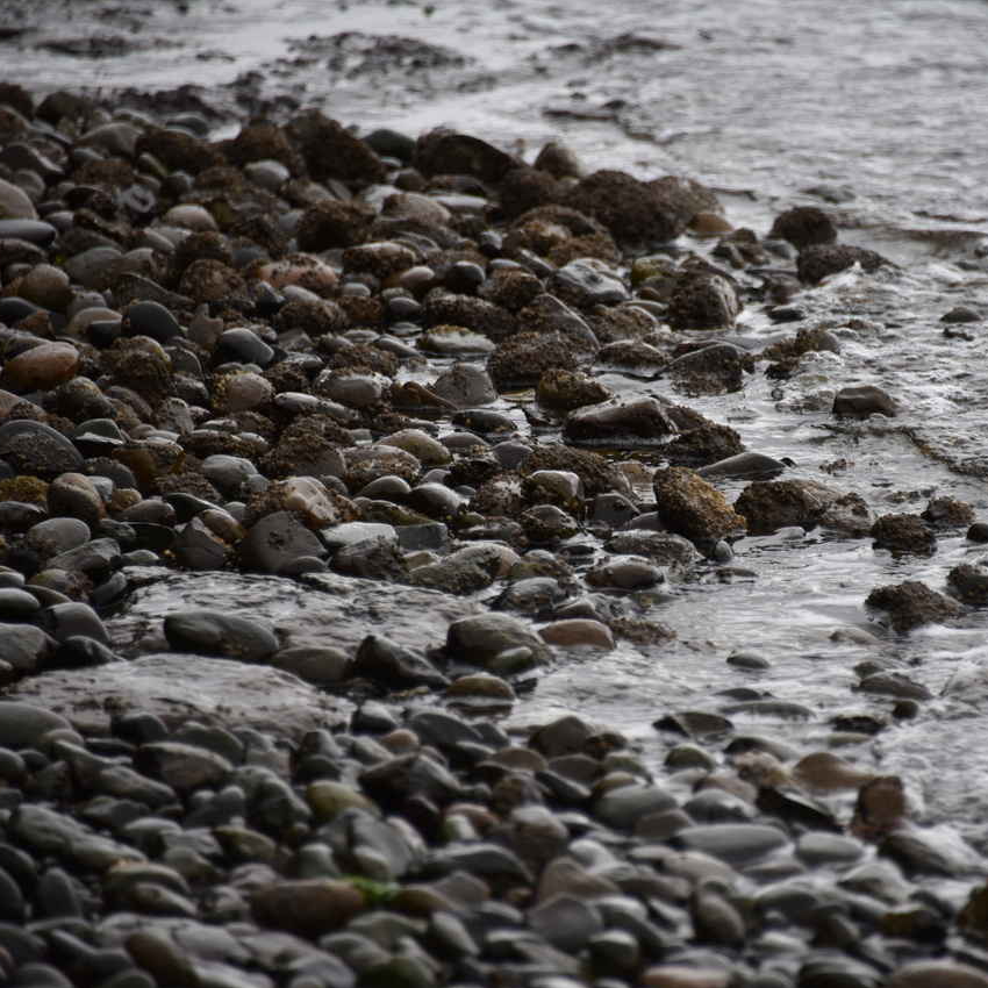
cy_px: 495
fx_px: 12400
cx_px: 670
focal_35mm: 384
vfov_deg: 4.6
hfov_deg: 4.6
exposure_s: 1/640
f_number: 5.6
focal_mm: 300
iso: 360
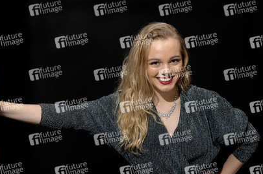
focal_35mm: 39
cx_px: 119
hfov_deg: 49.5
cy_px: 89
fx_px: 285
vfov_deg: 34.1
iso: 800
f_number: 3.5
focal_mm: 35
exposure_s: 1/320
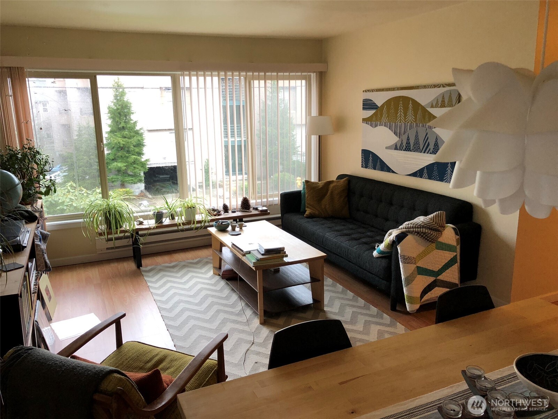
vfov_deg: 49.7
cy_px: 210
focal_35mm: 28
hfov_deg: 63.4
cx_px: 279
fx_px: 451
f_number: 1.8
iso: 25
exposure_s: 1/30
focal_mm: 4
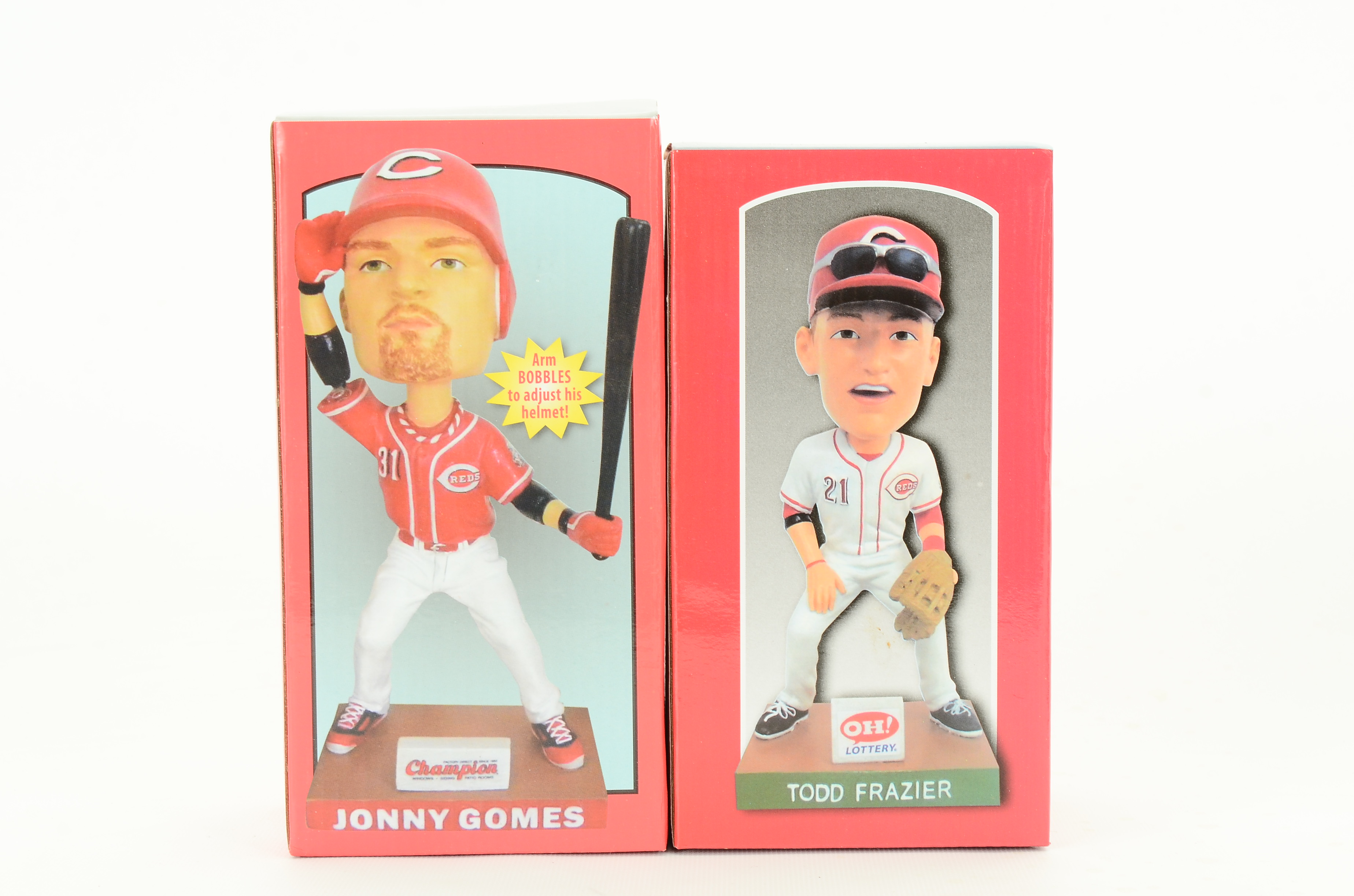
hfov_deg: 24.7
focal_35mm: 82
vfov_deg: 16.5
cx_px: 677
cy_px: 448
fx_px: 3096
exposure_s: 1/80
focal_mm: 55
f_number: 11
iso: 250
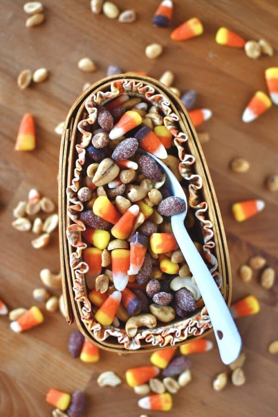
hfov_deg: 26.0
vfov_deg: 38.2
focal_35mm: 52
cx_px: 139
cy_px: 208
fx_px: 602
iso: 1000
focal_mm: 35
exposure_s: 1/400
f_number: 2.5
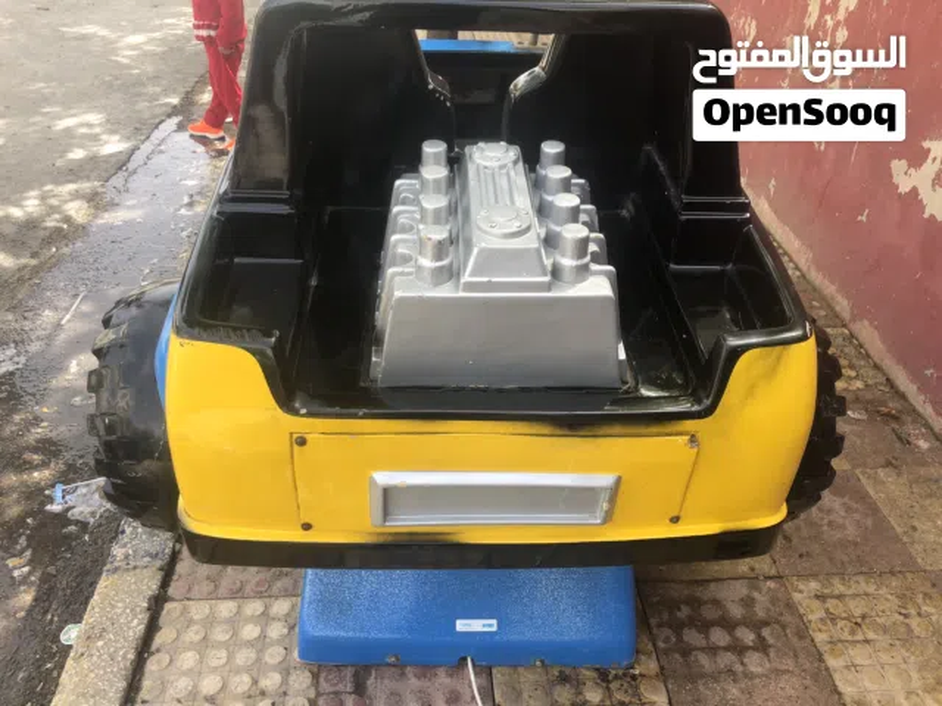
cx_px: 471
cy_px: 353
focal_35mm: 28
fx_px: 762
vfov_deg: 49.7
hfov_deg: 63.4
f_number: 1.8
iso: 20
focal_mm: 4
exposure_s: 1/223
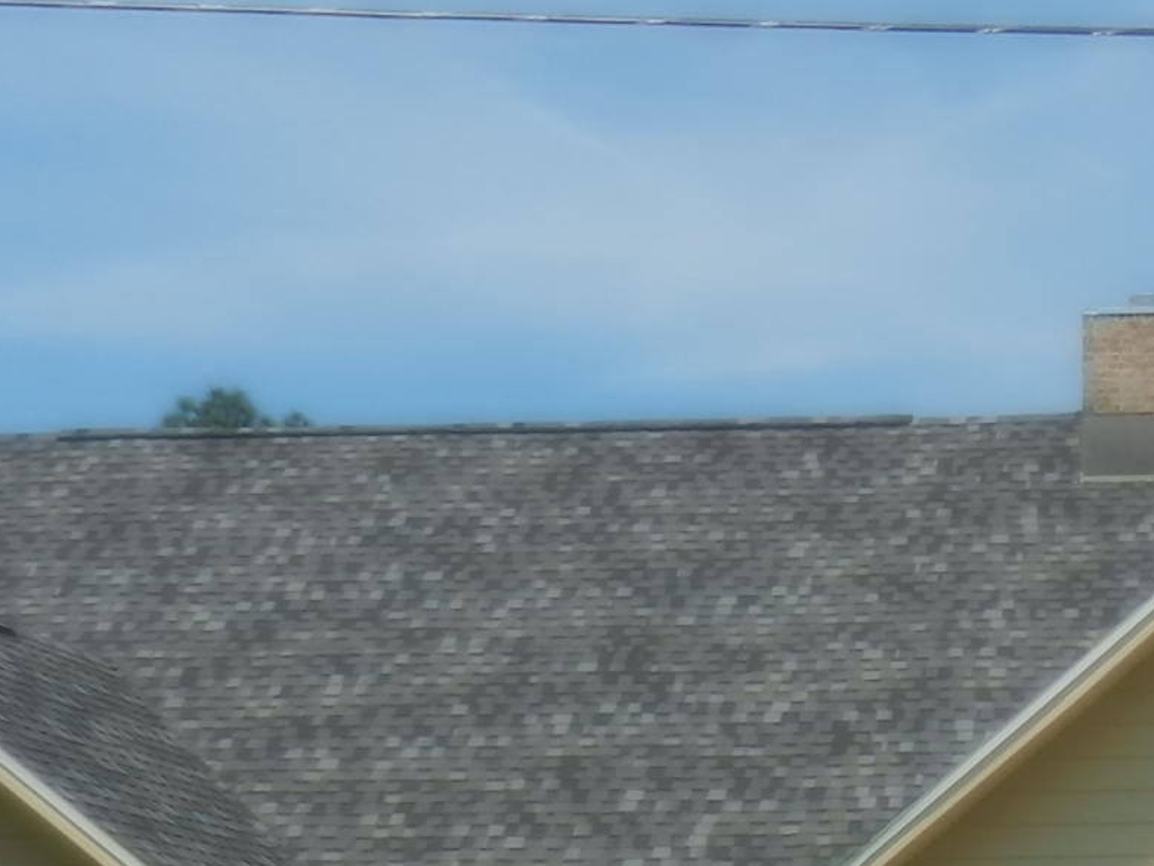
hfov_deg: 19.7
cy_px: 986
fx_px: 3201
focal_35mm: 96
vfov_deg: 15.0
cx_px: 1225
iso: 160
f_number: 7
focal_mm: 4.5
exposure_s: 1/500
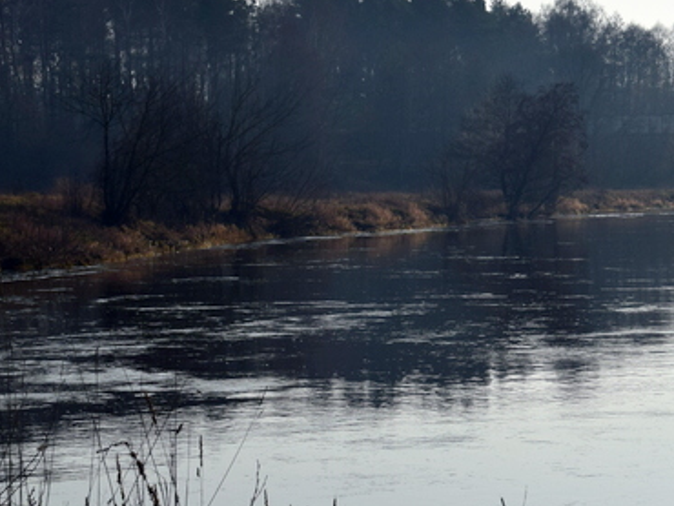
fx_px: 2552
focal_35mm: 131
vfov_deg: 11.3
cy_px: 286
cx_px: 725
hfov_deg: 14.7
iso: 320
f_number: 11
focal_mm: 42
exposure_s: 1/500
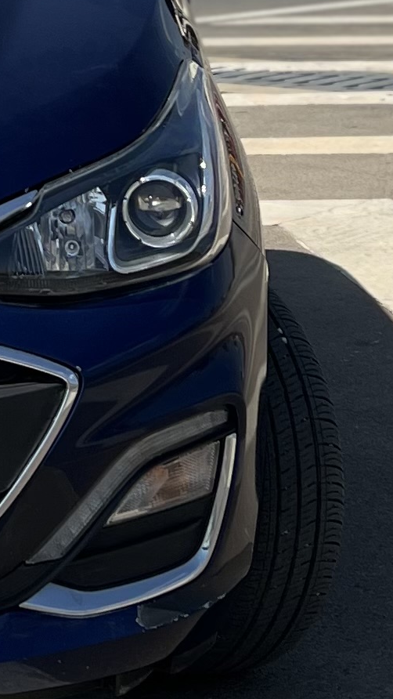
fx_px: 2370
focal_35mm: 128
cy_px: -224
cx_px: -254
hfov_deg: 9.2
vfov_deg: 15.9
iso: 50
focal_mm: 5.7
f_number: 1.5
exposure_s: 1/5076
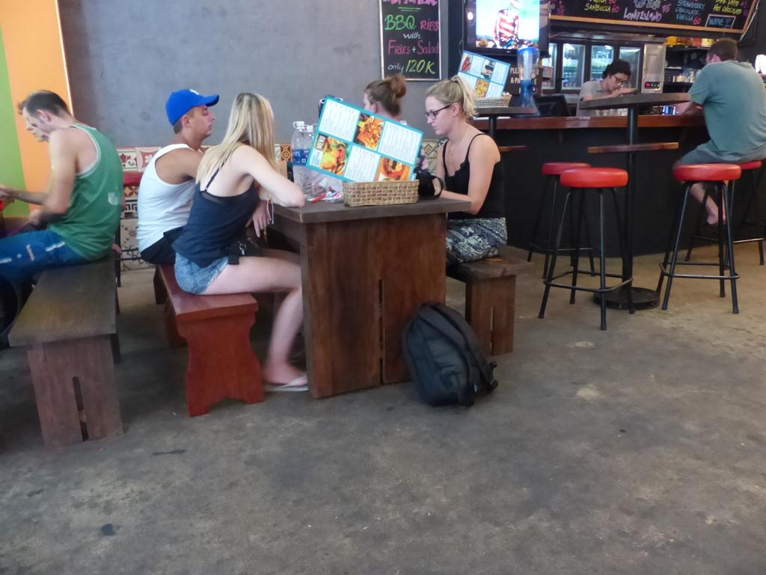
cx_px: 383
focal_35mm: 25
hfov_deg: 69.4
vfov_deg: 54.9
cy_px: 288
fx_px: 553
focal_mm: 4.5
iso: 800
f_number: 2.8
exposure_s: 1/15
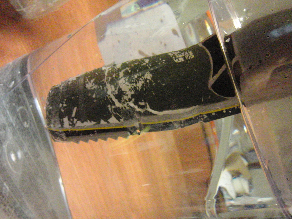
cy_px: 110
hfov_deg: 49.0
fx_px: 321
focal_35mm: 38
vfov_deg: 37.7
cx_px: 146
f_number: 3.9
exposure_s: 1/20
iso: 1600
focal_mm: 6.66
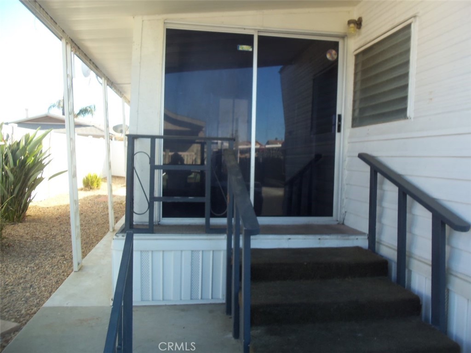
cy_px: 176
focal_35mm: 29
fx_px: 395
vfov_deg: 48.2
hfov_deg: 61.7
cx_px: 236
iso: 80
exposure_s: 1/160
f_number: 3.4
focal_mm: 5.2
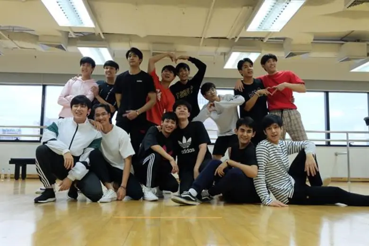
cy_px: 123
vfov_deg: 37.9
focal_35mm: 35
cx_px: 184
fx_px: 359
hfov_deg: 54.4
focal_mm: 23.2
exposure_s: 1/110
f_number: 4.2
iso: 2500
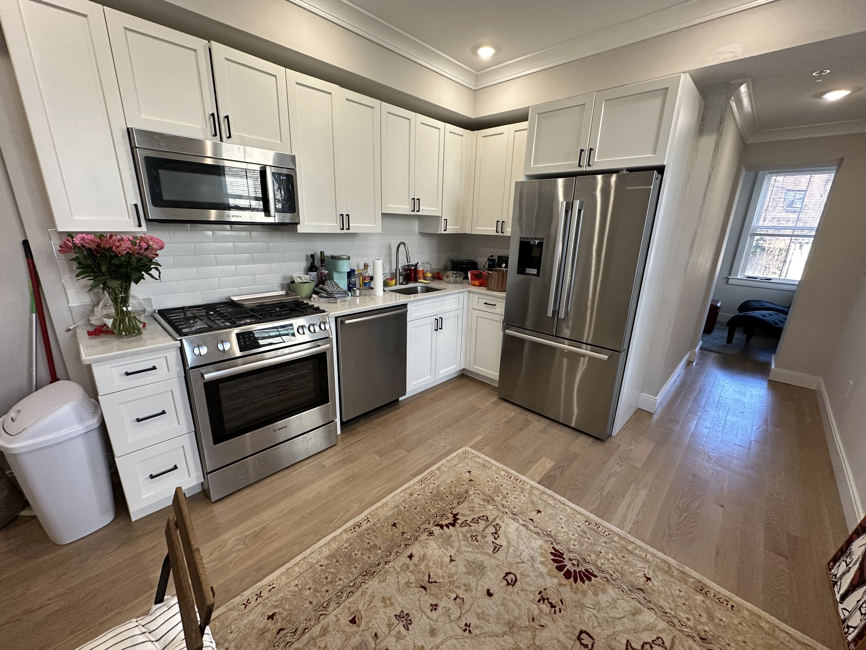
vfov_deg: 85.7
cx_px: 433
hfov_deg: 102.1
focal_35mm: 14
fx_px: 350
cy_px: 325
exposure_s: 1/120
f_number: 2.2
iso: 250
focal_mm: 2.22
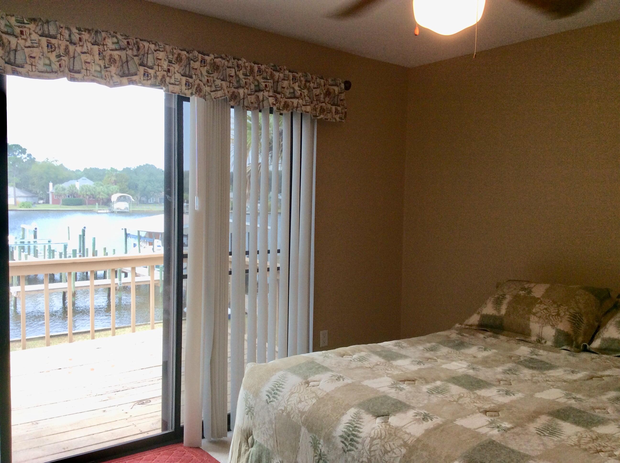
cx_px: 310
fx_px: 572
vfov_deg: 44.1
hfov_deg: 56.9
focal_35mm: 32
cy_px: 232
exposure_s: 1/60
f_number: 2.4
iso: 32
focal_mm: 3.3
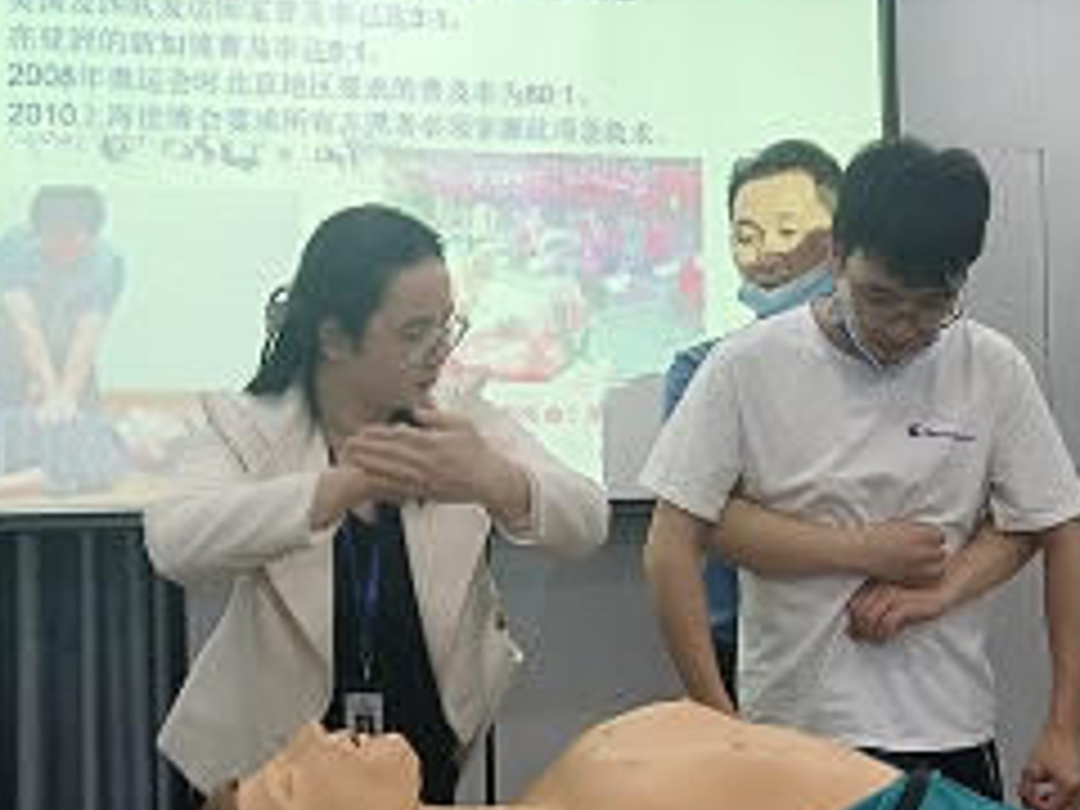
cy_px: 464
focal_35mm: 45
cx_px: 508
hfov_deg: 42.1
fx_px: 1404
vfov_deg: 32.1
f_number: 1.9
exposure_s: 1/50
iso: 261
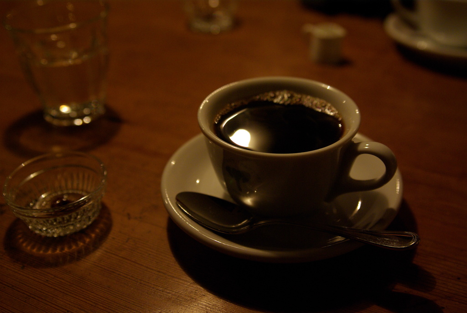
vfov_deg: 32.0
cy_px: 156
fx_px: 545
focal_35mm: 42
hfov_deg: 46.4
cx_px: 234
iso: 400
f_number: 2.8
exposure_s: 1/8
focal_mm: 28
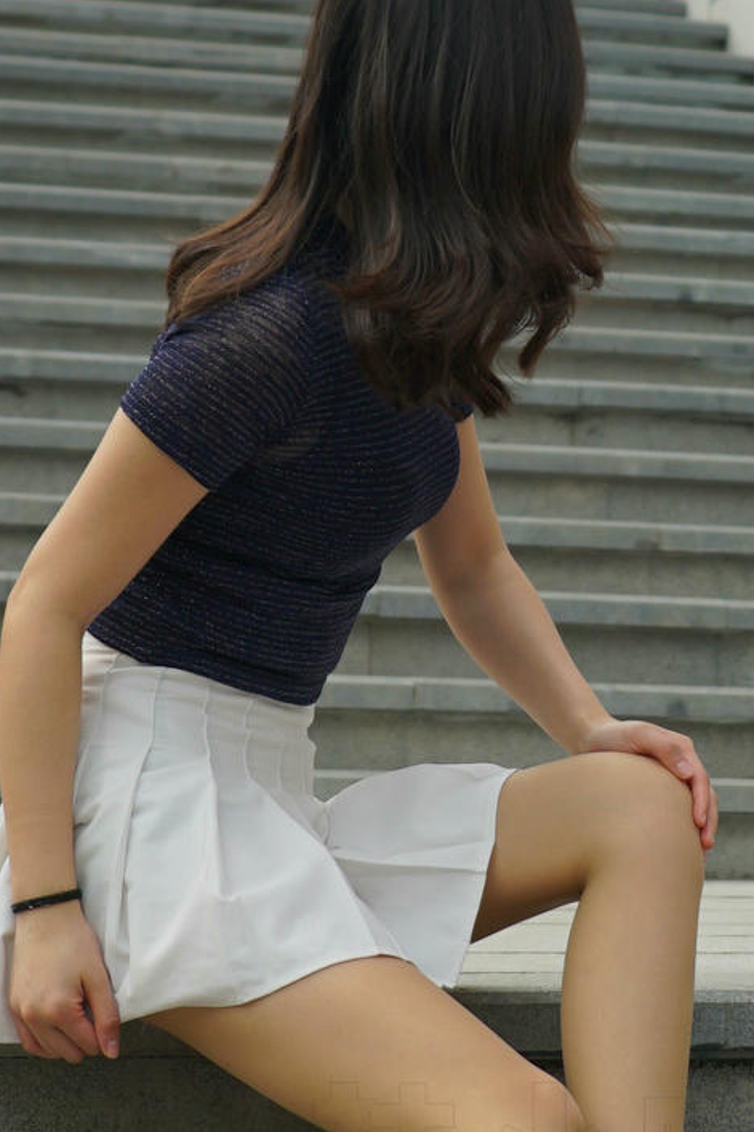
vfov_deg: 20.0
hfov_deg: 13.4
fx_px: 3206
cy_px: 490
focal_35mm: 102
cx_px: 495
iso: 100
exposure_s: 1/500
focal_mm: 34
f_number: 4
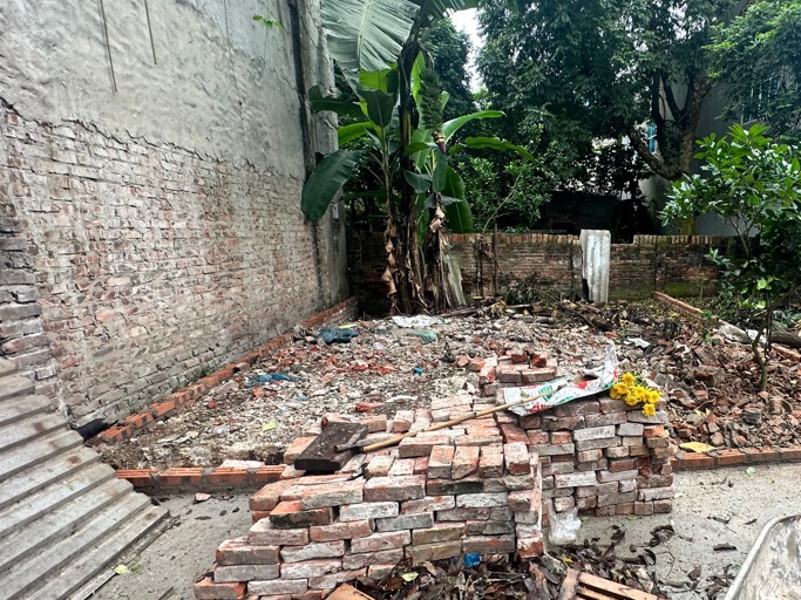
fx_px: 486
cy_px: 336
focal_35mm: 21
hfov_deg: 74.5
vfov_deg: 63.2
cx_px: 581
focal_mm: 2.22
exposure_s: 1/99
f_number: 2.2
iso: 64
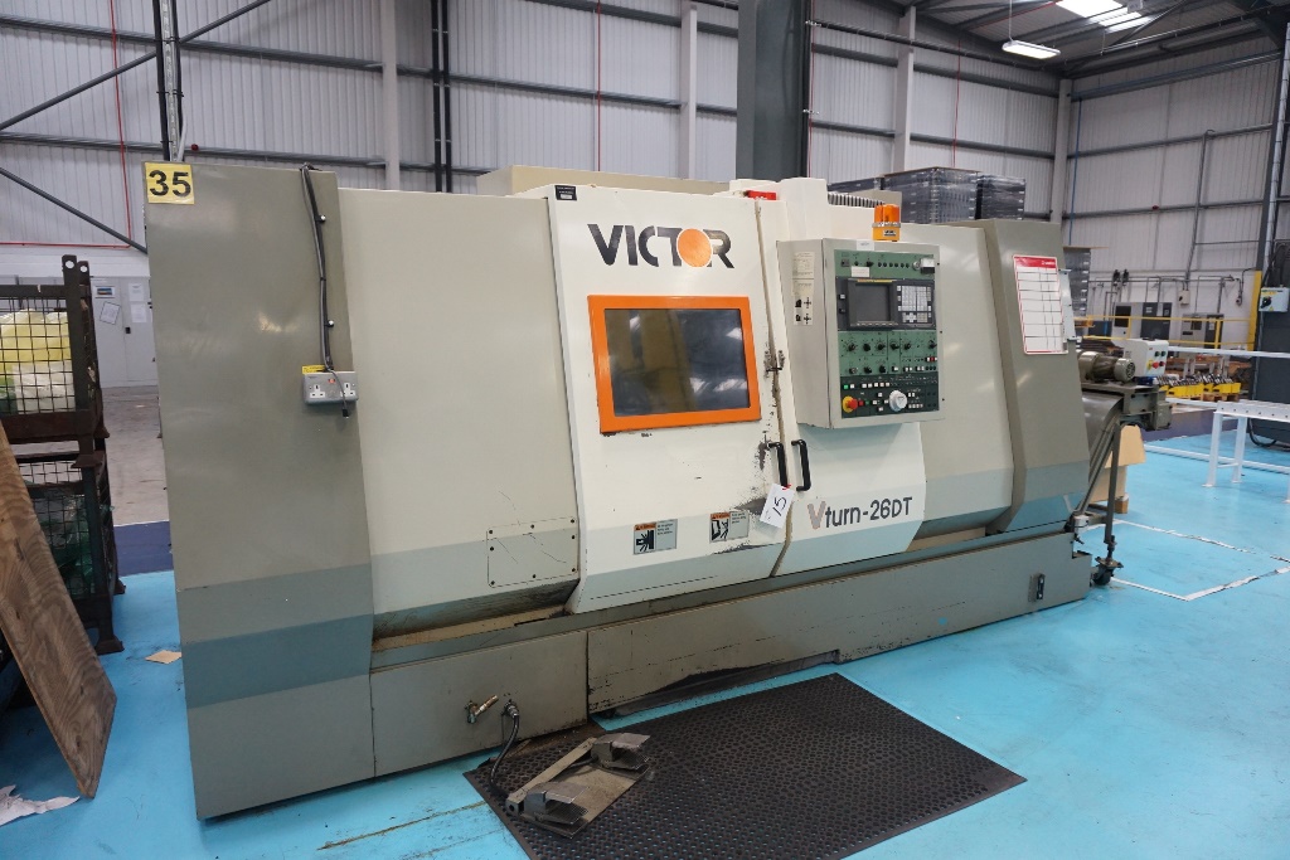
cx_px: 645
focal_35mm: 24
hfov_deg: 73.7
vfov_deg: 53.1
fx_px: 860
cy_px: 430
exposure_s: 1/160
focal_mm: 16
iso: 1250
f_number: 4
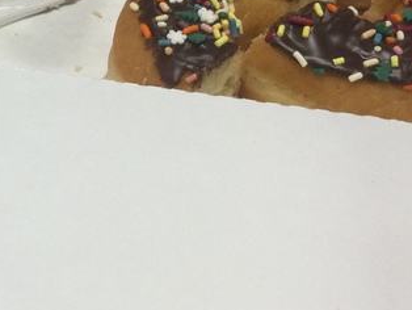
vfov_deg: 14.5
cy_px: 25
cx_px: -49
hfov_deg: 18.6
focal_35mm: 101
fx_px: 1203
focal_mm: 3.3
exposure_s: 1/30
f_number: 2.4
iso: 50
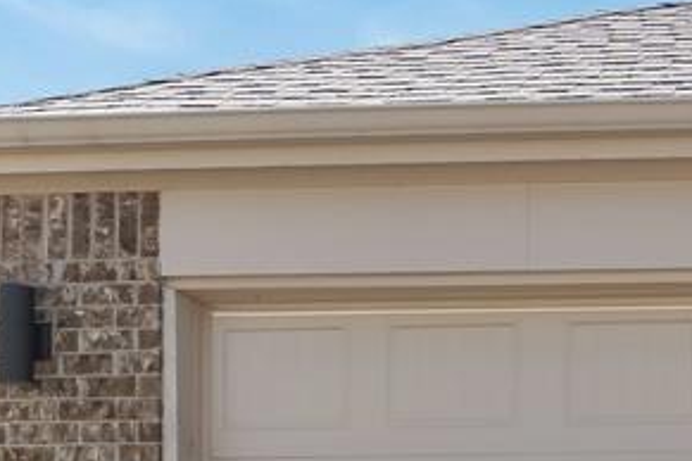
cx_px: 904
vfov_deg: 13.9
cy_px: 573
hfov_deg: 19.7
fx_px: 1826
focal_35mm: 95
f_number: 8
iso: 100
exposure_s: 1/160
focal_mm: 18
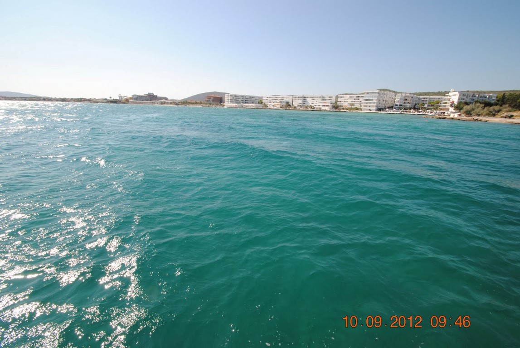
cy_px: 174
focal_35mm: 15
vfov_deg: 77.5
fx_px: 217
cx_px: 260
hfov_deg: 100.3
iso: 100
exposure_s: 1/200
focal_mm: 10
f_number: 8
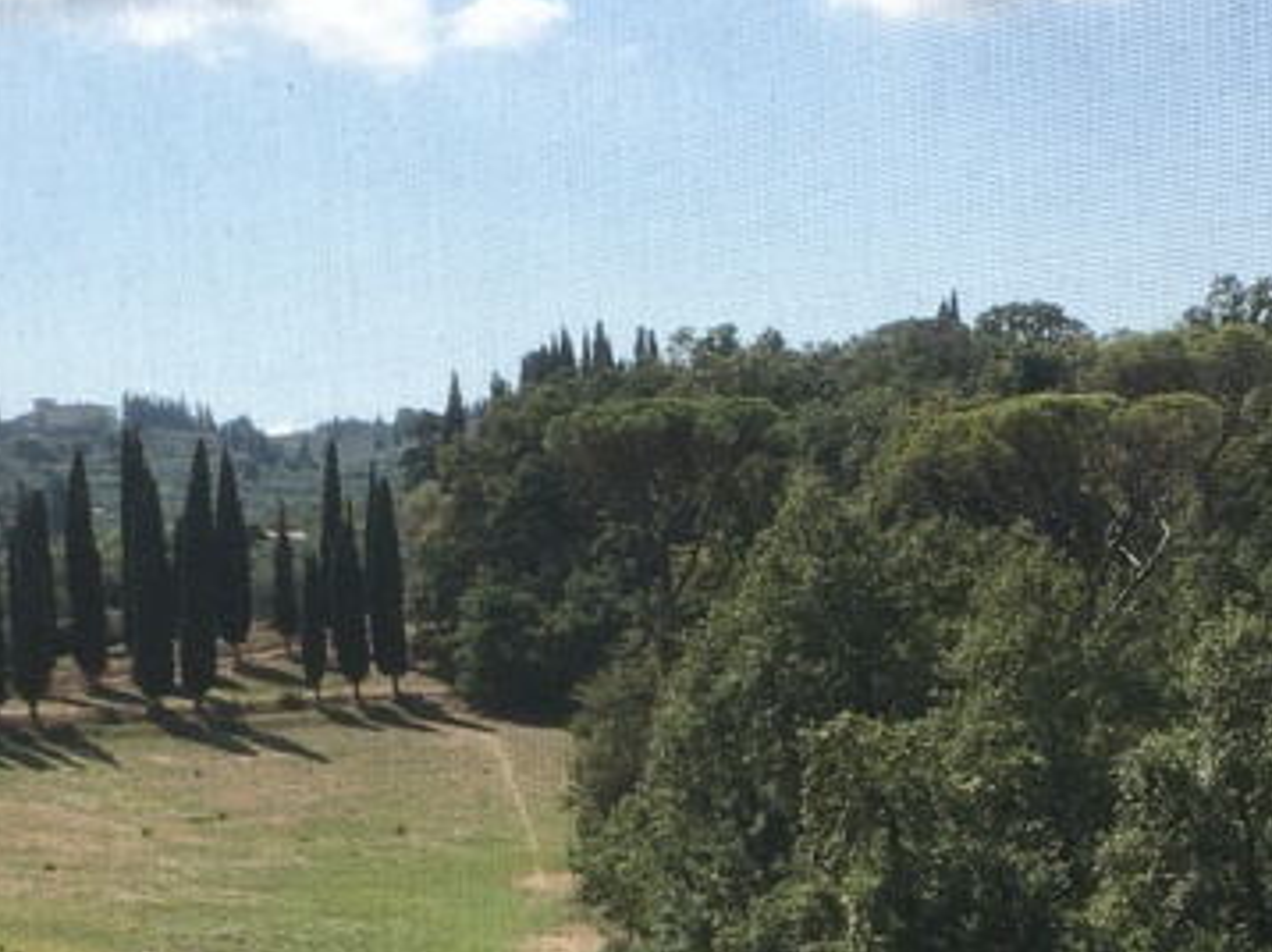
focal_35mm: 83
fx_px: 3048
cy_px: 956
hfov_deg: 23.6
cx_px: 711
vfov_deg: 17.3
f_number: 2.2
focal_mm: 4.15
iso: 25
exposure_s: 1/777
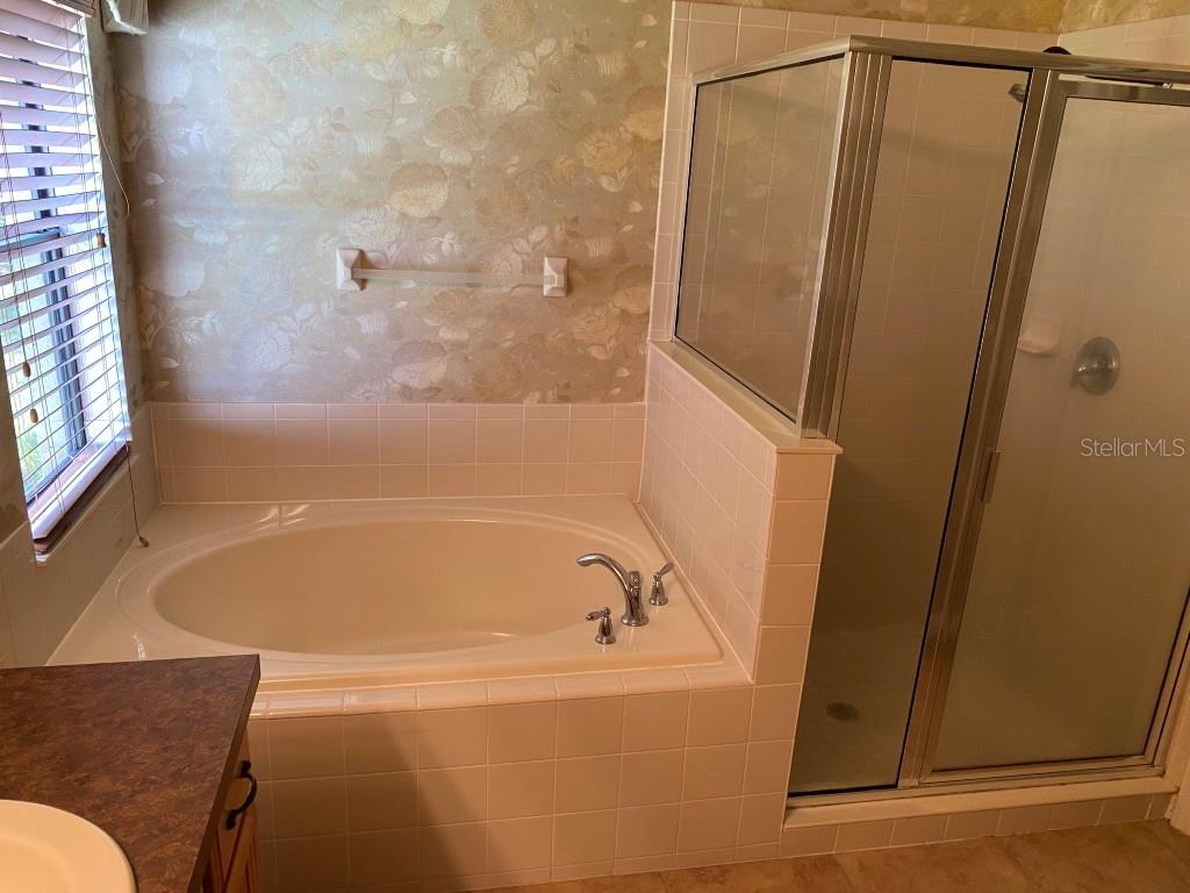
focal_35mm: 26
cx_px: 595
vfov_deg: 53.1
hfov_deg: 67.3
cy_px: 446
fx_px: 894
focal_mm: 4.25
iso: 100
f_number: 1.8
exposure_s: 1/60
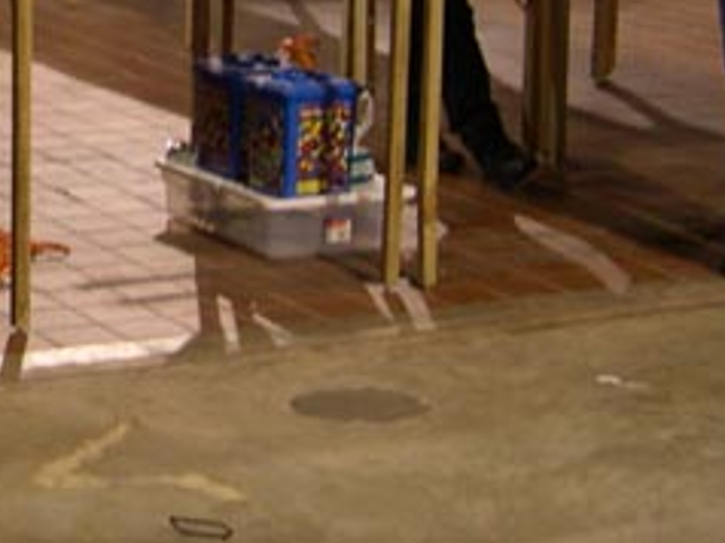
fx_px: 2678
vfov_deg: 11.3
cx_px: -265
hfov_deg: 14.6
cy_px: -134
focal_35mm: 128
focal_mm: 8
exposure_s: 1/5
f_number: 2.8
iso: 135
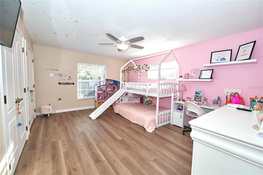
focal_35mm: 14
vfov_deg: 81.2
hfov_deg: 104.3
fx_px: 102
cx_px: 132
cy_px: 88
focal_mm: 14
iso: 400
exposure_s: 1/160
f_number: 4
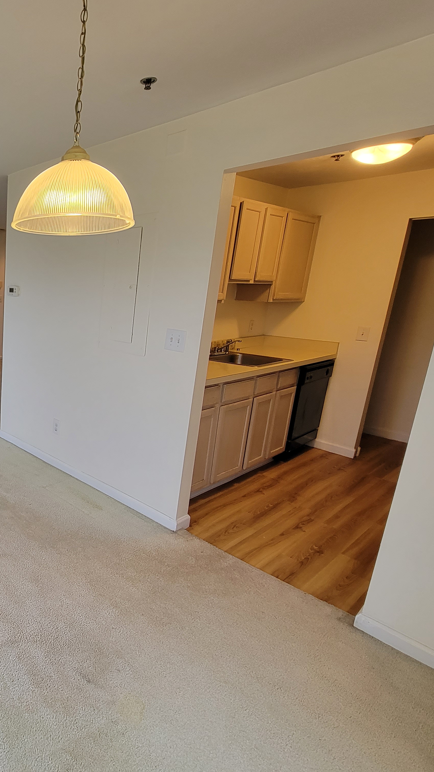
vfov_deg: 89.6
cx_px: -13
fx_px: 389
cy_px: 384
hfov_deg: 47.0
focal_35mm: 19
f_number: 2.2
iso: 125
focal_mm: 2.2
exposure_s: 1/60
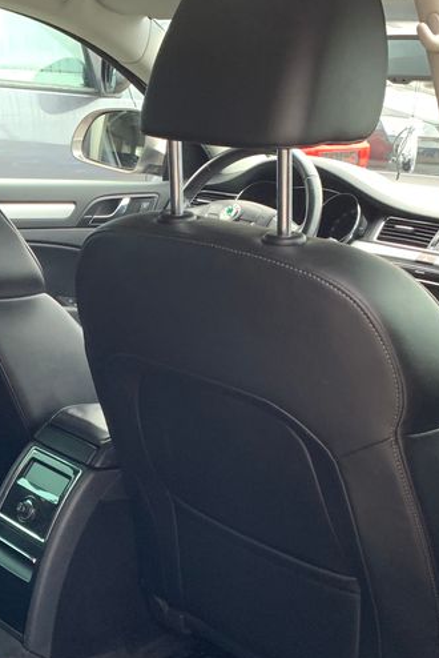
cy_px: 461
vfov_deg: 35.1
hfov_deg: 23.1
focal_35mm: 56
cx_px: -12
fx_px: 1023
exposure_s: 1/60
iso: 125
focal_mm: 4.25
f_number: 1.8
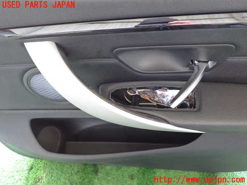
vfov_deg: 46.8
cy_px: 92
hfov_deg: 60.0
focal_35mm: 30
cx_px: 124
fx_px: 214
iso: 640
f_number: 2.3
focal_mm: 5.4
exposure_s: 1/30
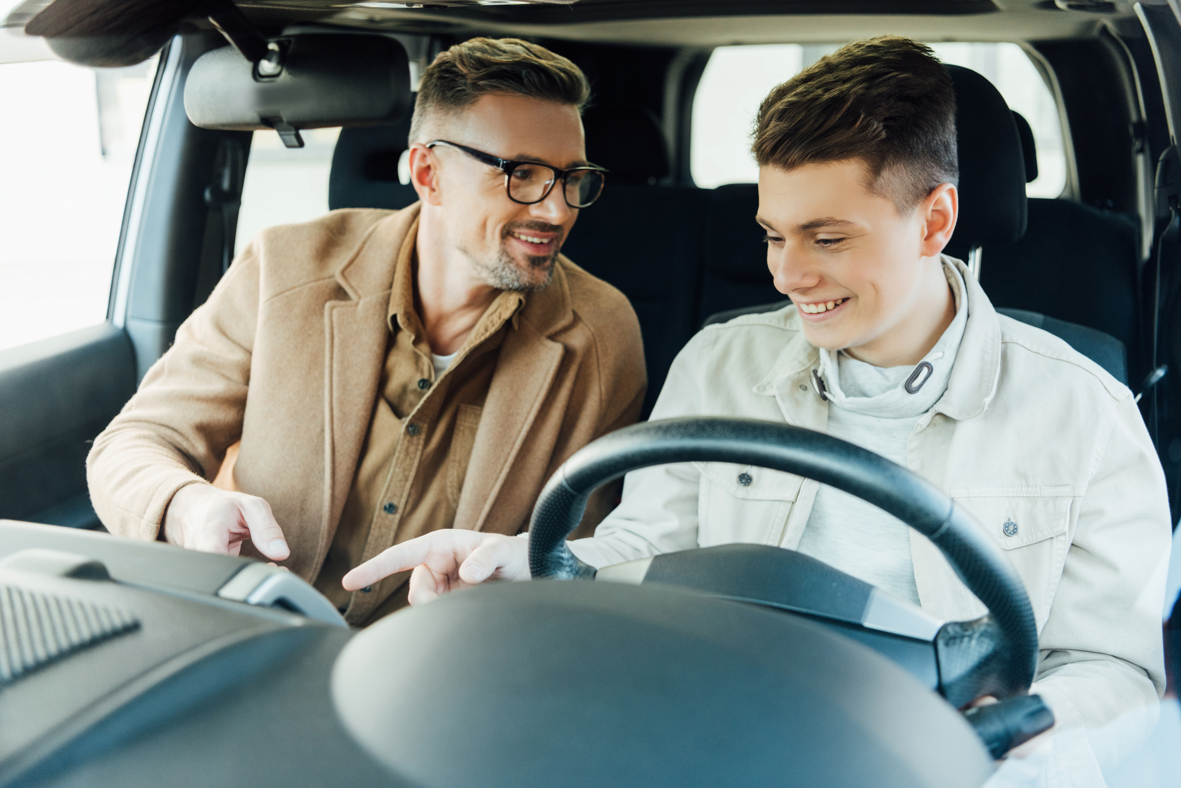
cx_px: 590
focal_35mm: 38
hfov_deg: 50.7
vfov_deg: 35.1
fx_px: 1247
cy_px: 394
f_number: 3.2
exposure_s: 1/400
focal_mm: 38
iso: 800
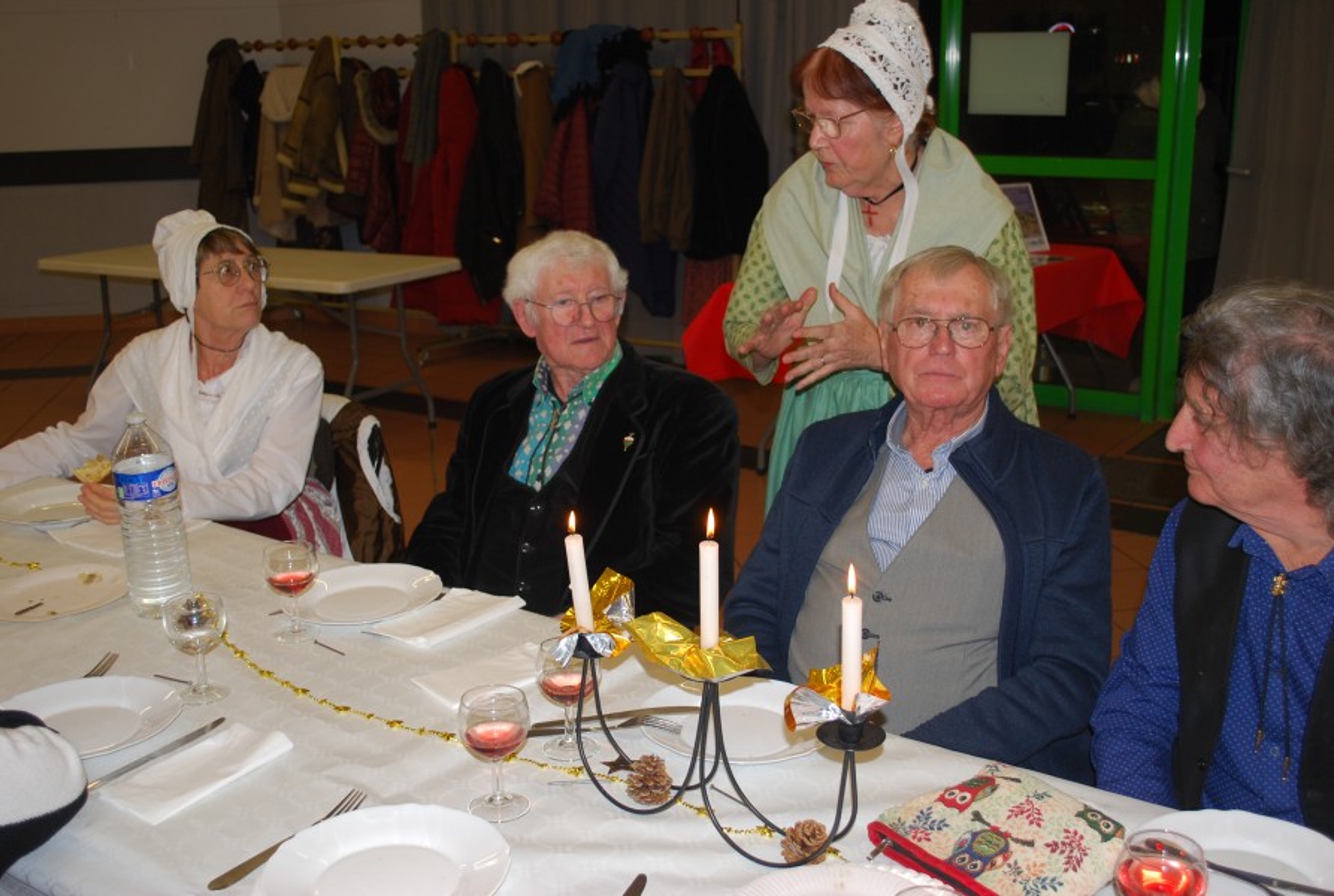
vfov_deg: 37.1
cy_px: 448
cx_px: 667
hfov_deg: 53.0
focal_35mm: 36
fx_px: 1337
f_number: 4.2
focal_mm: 24
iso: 200
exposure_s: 1/60
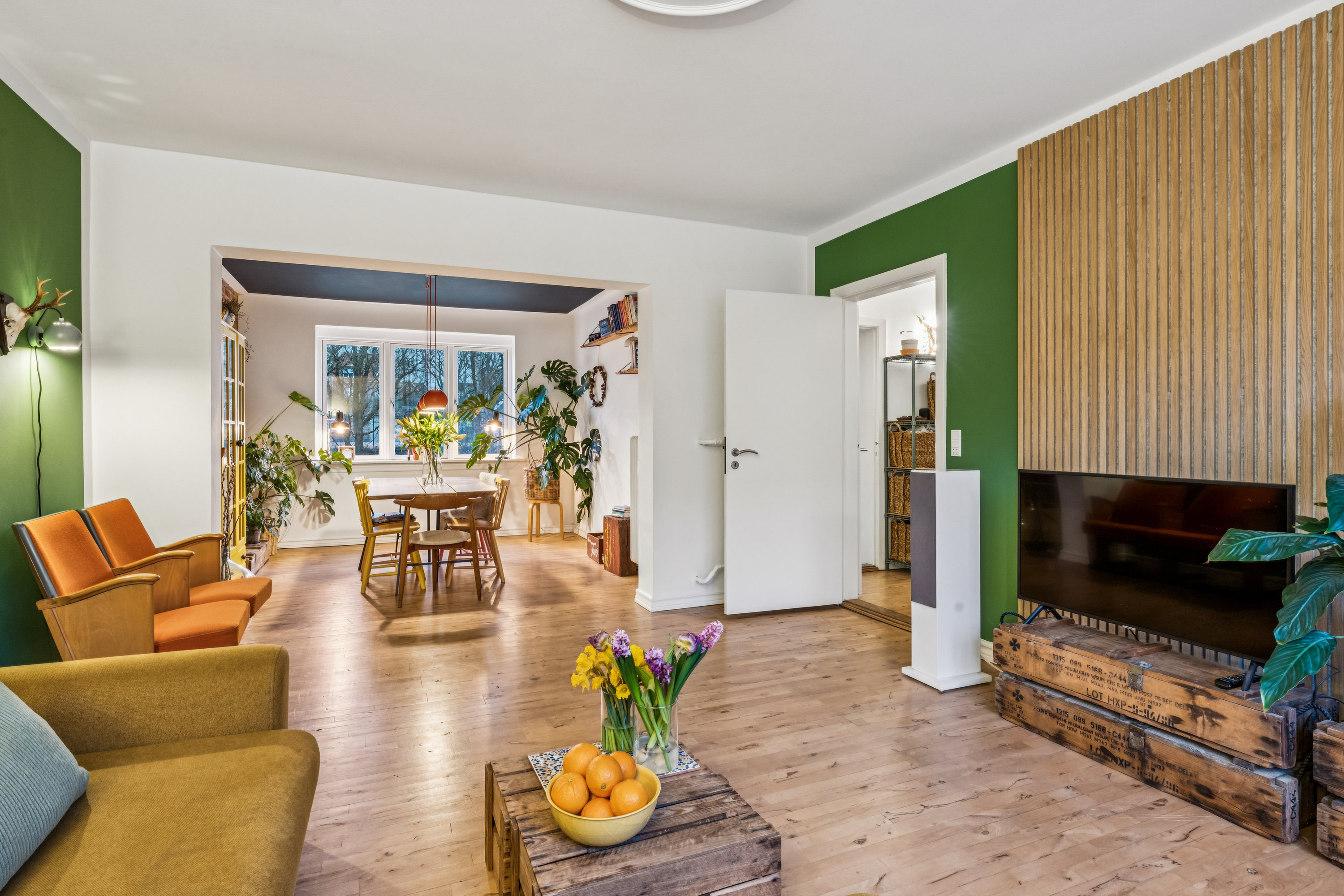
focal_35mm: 18
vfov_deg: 67.4
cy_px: 448
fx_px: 672
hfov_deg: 90.0
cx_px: 672
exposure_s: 1/1.67
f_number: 11
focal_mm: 18
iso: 800
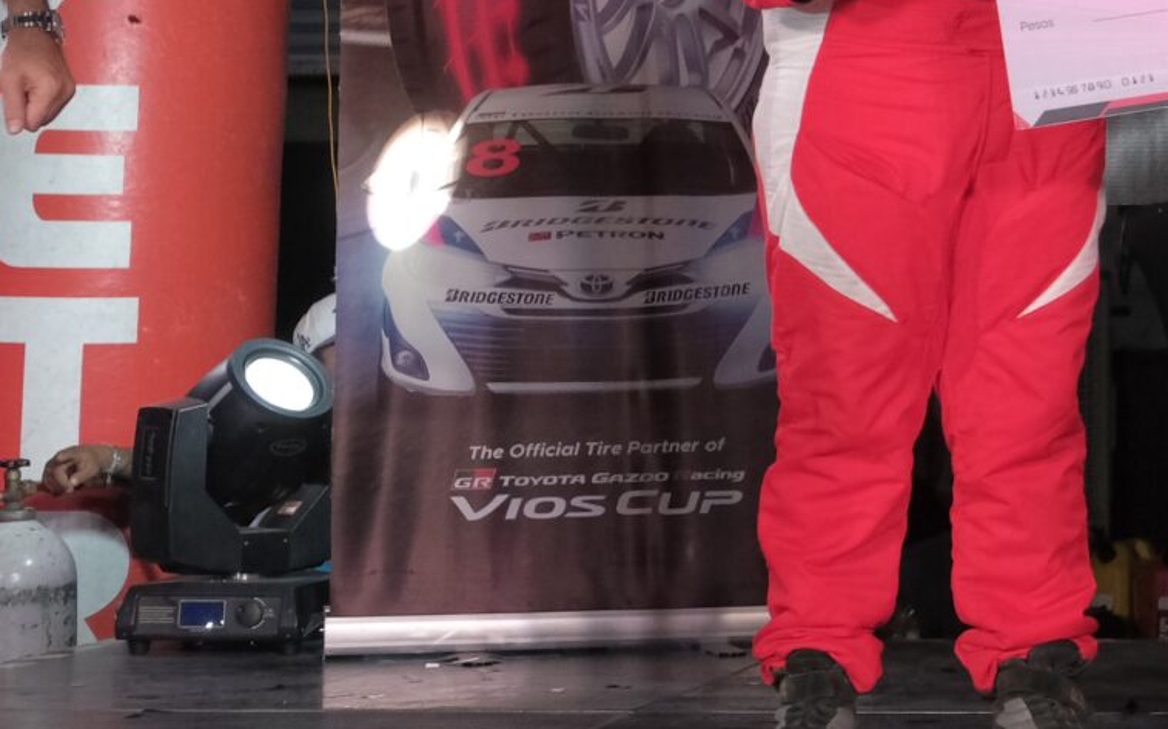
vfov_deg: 8.3
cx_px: 1960
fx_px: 4932
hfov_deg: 12.6
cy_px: -206
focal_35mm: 155
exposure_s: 1/250
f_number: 5.6
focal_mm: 30.2
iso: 2000
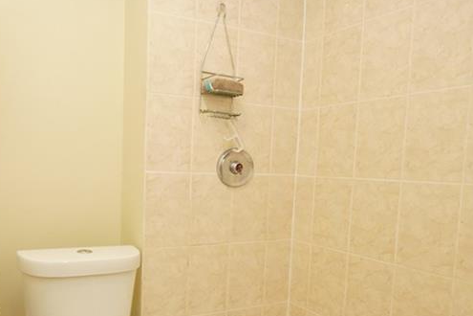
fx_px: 407
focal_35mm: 31
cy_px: 197
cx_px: 169
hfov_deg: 59.3
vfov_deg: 42.0
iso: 2500
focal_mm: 10
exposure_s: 1/125
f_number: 4.5
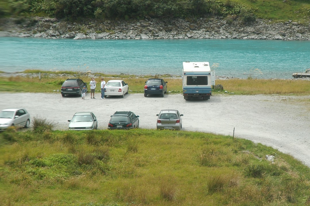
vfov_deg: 9.4
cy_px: 87
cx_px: 207
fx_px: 1256
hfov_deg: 14.0
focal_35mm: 146
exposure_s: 1/160
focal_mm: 70
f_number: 10
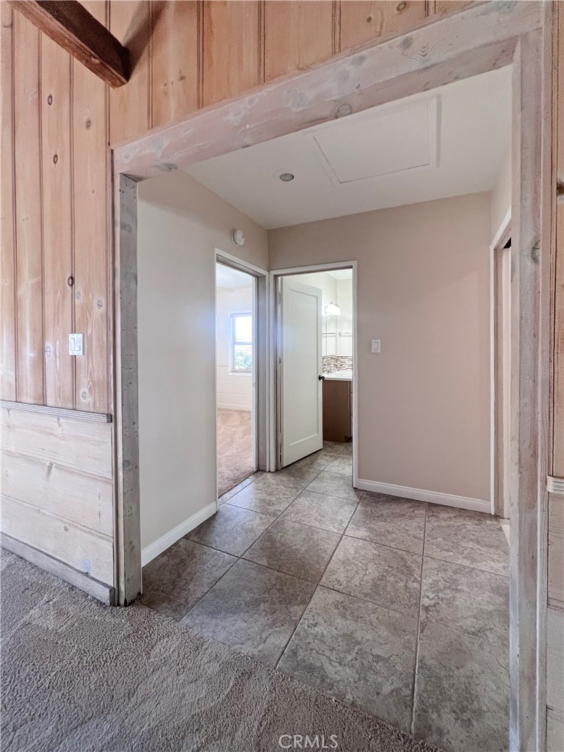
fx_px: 282
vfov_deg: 106.2
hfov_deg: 89.9
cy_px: 376
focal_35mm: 13
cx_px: 282
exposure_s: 1/120
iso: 200
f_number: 1.8
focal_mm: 1.57
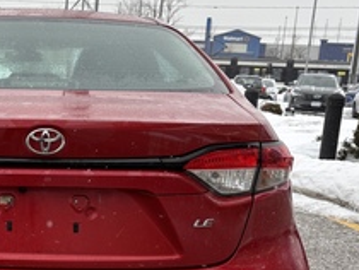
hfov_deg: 35.1
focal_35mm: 52
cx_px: 50
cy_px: 192
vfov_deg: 27.8
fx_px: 540
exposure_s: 1/262
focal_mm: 5.96
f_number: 1.6
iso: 40
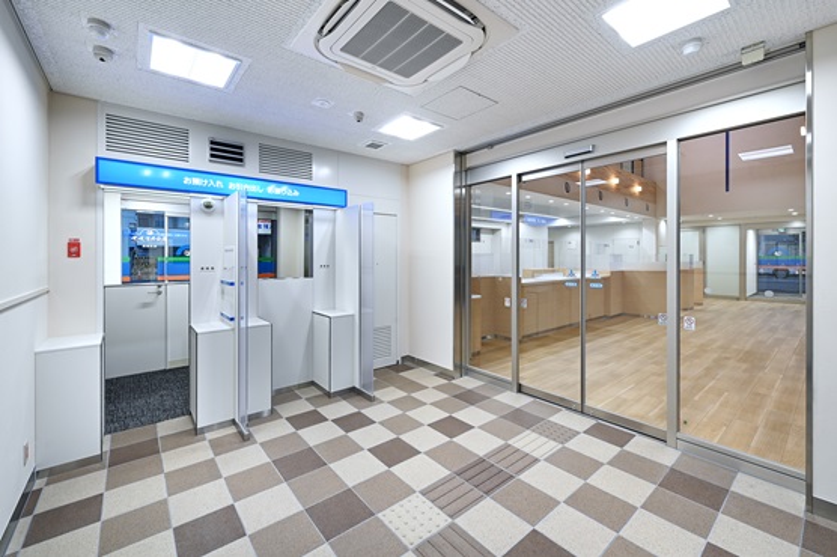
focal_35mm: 14
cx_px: 418
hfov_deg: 104.3
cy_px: 278
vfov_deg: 81.1
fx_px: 325
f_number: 9
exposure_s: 1/13
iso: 125
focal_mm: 14
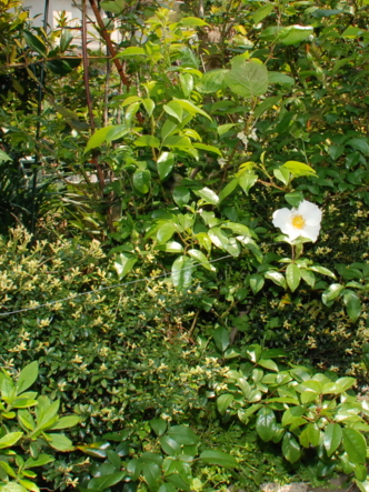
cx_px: 240
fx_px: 668
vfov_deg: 40.4
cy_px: 213
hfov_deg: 30.7
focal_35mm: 47
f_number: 16
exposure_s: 1/200
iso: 800
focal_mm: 18
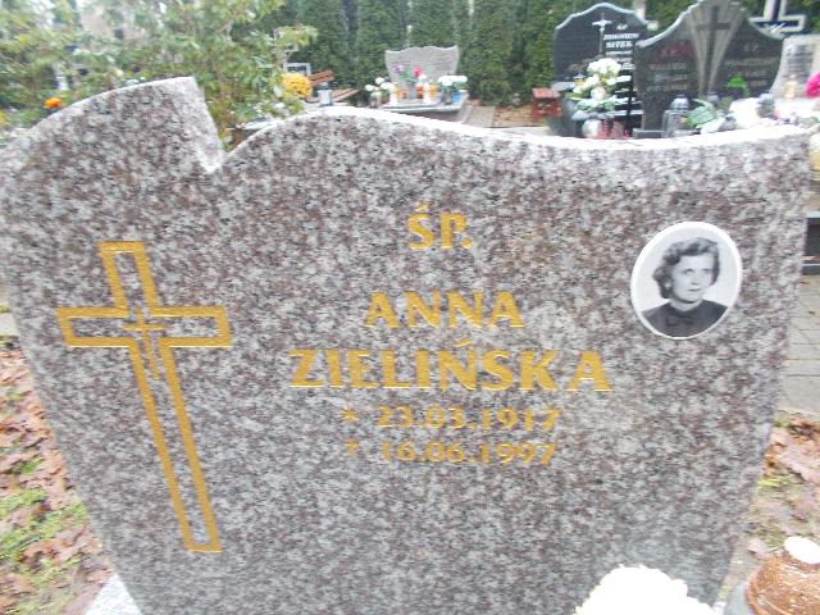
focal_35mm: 26
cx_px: 410
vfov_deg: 53.1
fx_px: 616
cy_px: 308
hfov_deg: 67.3
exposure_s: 1/25
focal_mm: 4.6
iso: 125
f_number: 3.2
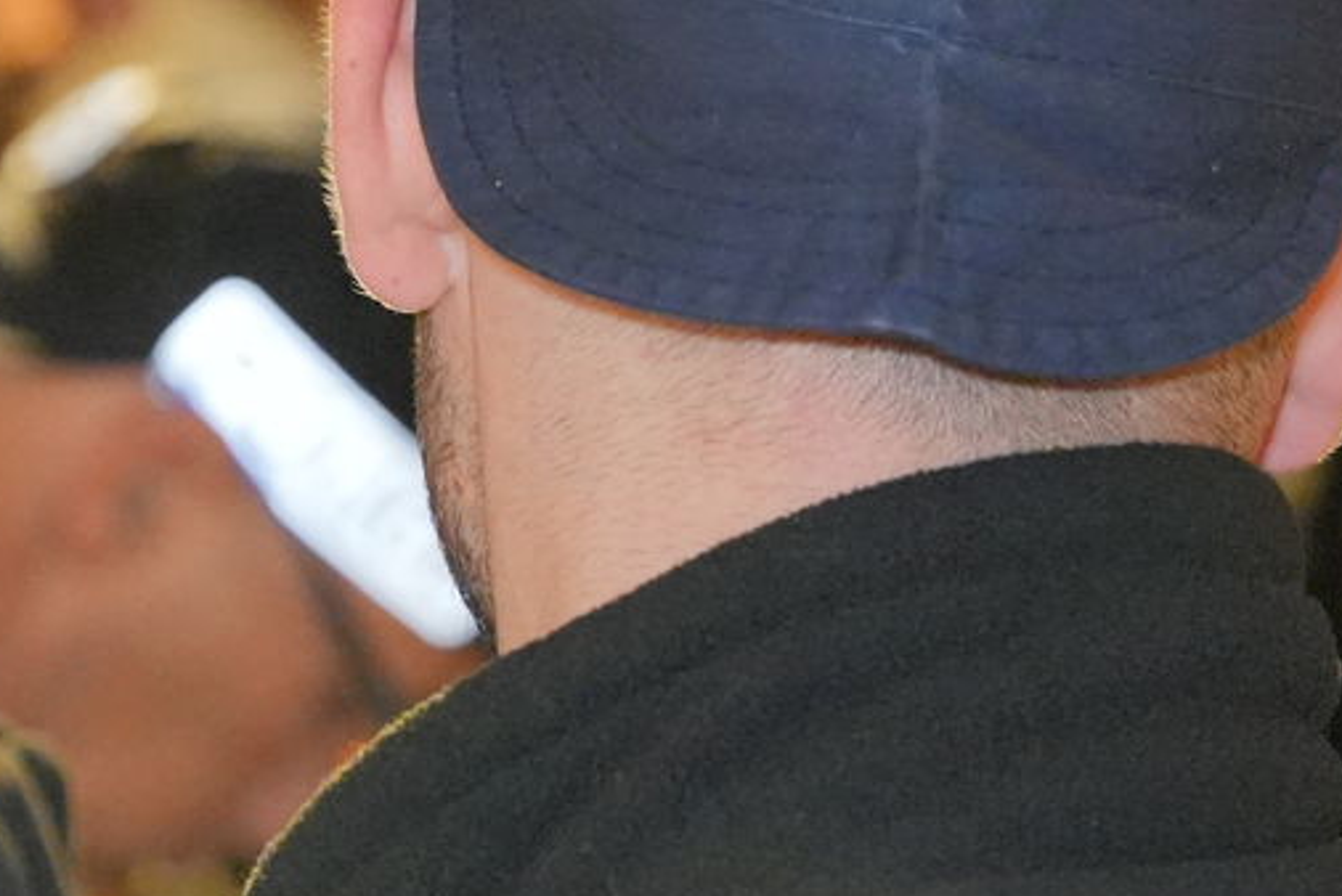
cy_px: 386
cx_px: 204
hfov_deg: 8.7
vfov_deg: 5.9
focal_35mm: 235
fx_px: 8765
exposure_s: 1/100
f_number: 2.8
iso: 5000
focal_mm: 57.1
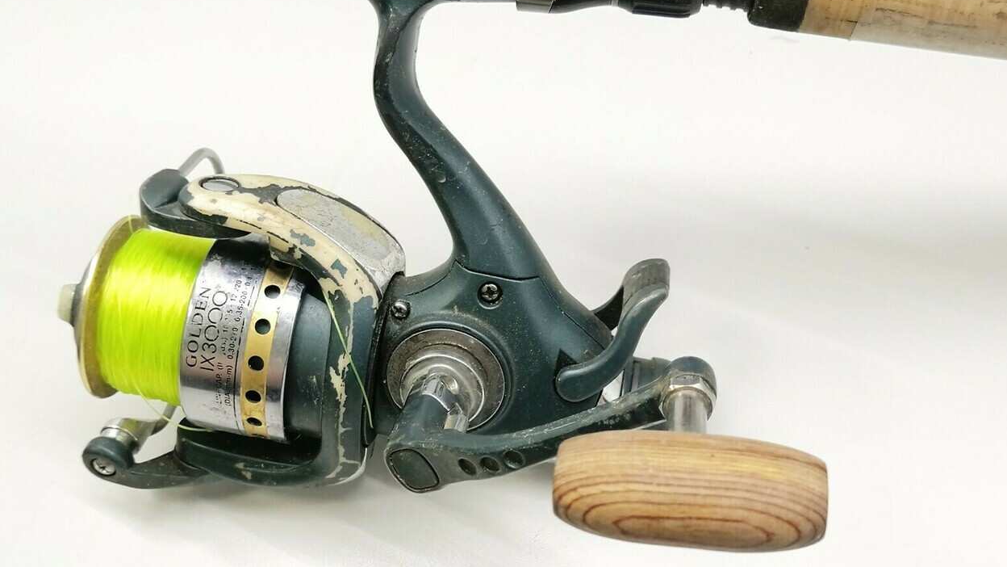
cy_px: 337
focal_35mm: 38
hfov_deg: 52.8
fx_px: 1015
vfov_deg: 31.1
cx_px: 503
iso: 80
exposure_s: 1/50
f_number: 1.8
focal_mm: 3.95
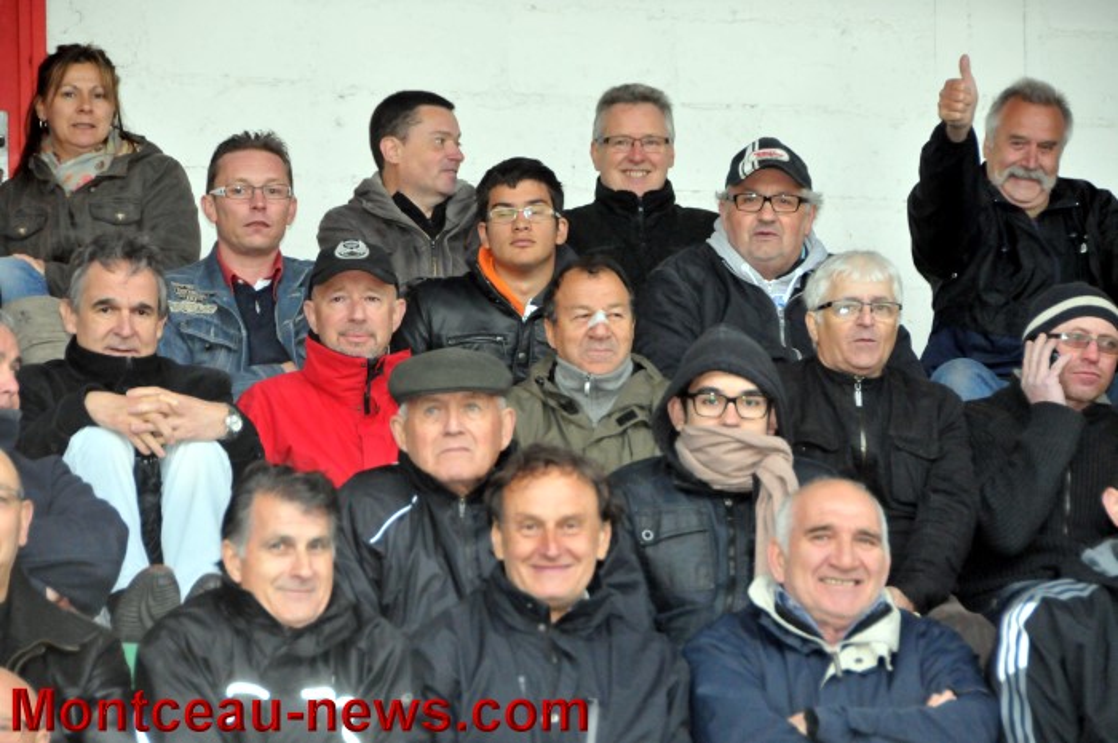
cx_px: 559
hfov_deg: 12.2
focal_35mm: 168
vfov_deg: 8.2
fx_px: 5211
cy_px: 372
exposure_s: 1/160
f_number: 7.1
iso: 3200
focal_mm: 112
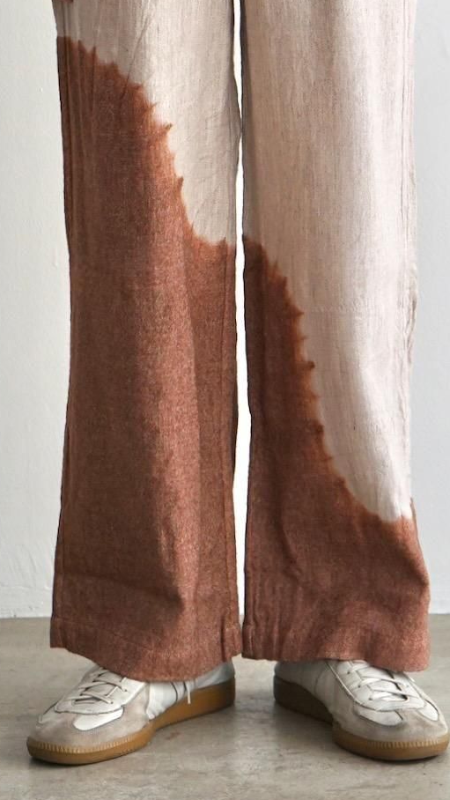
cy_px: 55
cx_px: 219
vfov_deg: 19.1
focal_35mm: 110
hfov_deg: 11.0
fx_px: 2333
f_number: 5
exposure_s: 1/160
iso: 800
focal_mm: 53
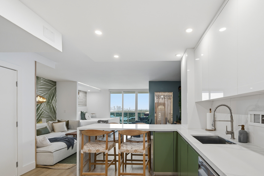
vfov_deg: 69.3
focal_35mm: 17
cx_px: 153
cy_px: 110
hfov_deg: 92.5
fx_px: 125
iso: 320
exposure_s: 1/1250
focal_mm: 13
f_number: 8
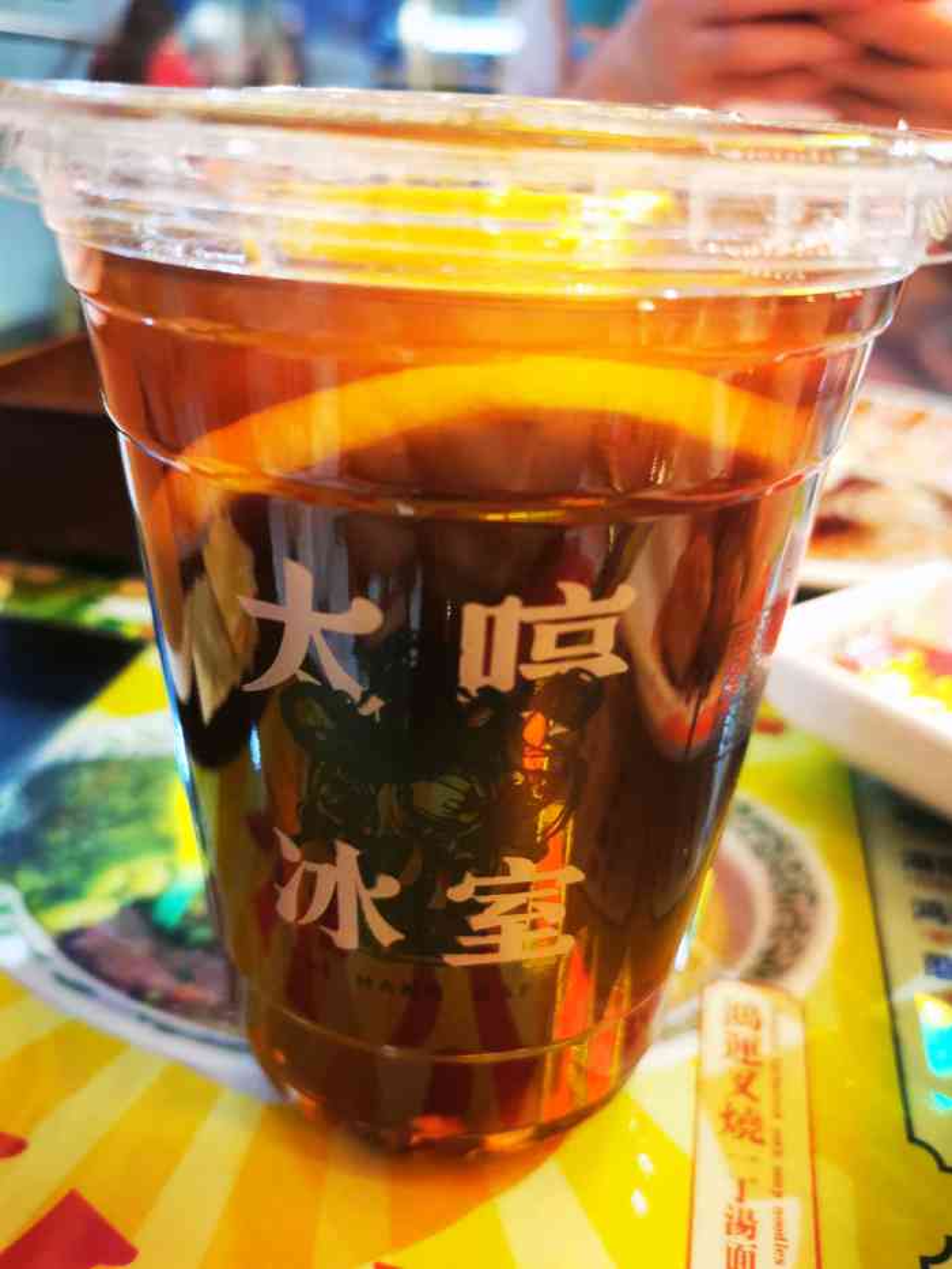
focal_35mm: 27
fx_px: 990
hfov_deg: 51.4
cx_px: 476
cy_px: 634
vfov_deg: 65.3
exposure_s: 1/25
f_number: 1.8
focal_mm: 5.58
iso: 500
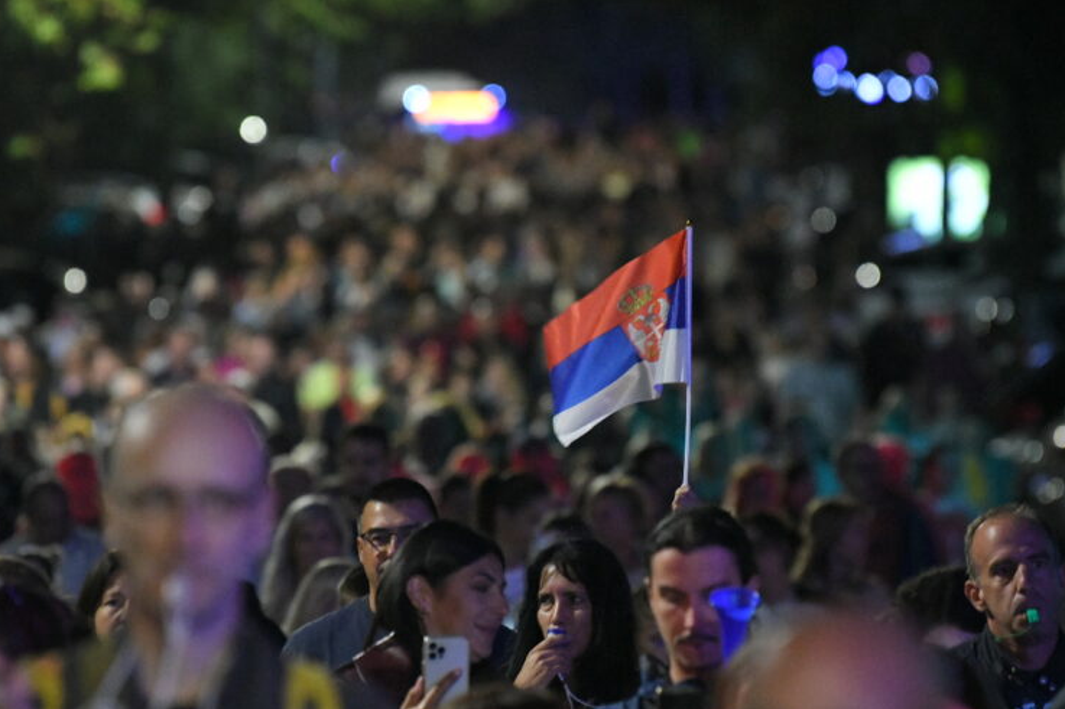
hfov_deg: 7.4
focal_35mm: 278
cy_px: 342
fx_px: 8222
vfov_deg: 4.9
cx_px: 548
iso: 10000
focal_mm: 200
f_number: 3.5
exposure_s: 1/100
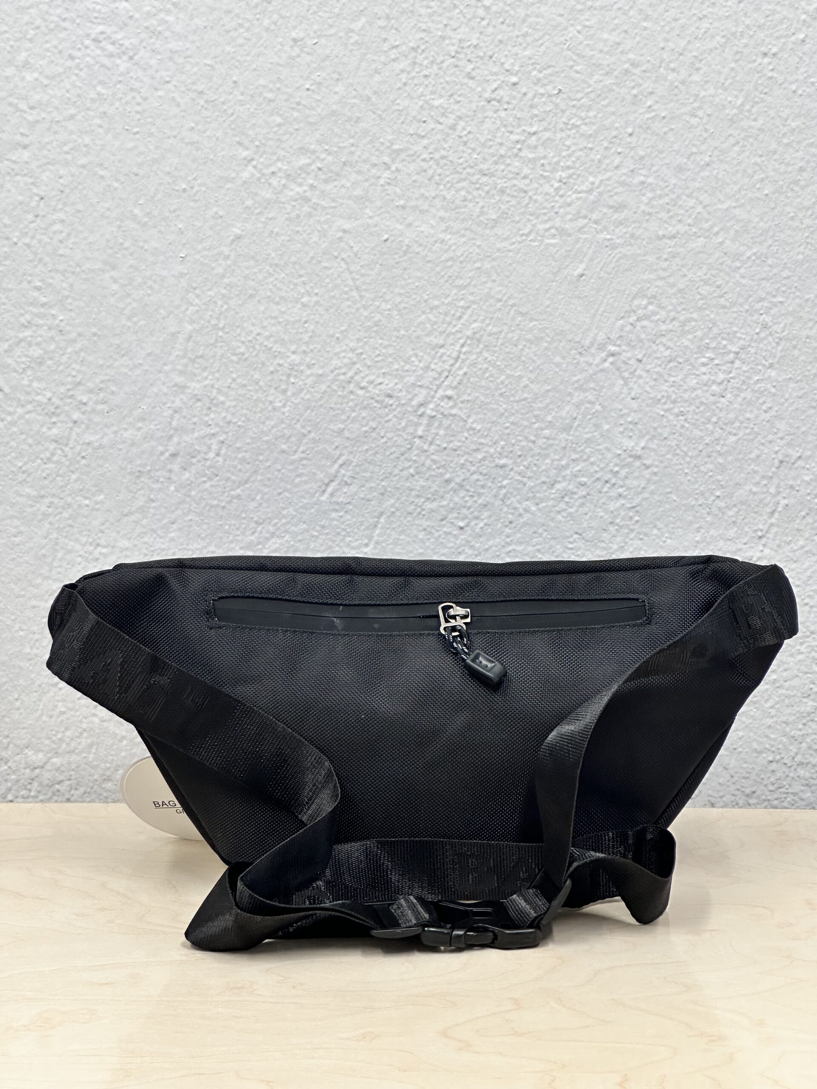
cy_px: 544
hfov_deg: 19.1
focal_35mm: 77
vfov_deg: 25.3
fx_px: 2423
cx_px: 408
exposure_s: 1/100
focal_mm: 9
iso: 125
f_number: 2.8
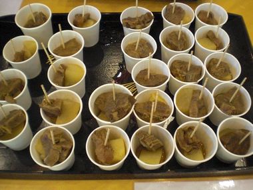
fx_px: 278
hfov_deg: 49.0
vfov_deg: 37.7
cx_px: 126
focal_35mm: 38
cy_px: 95
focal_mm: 6.3
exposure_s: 1/100
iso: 800
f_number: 3.1
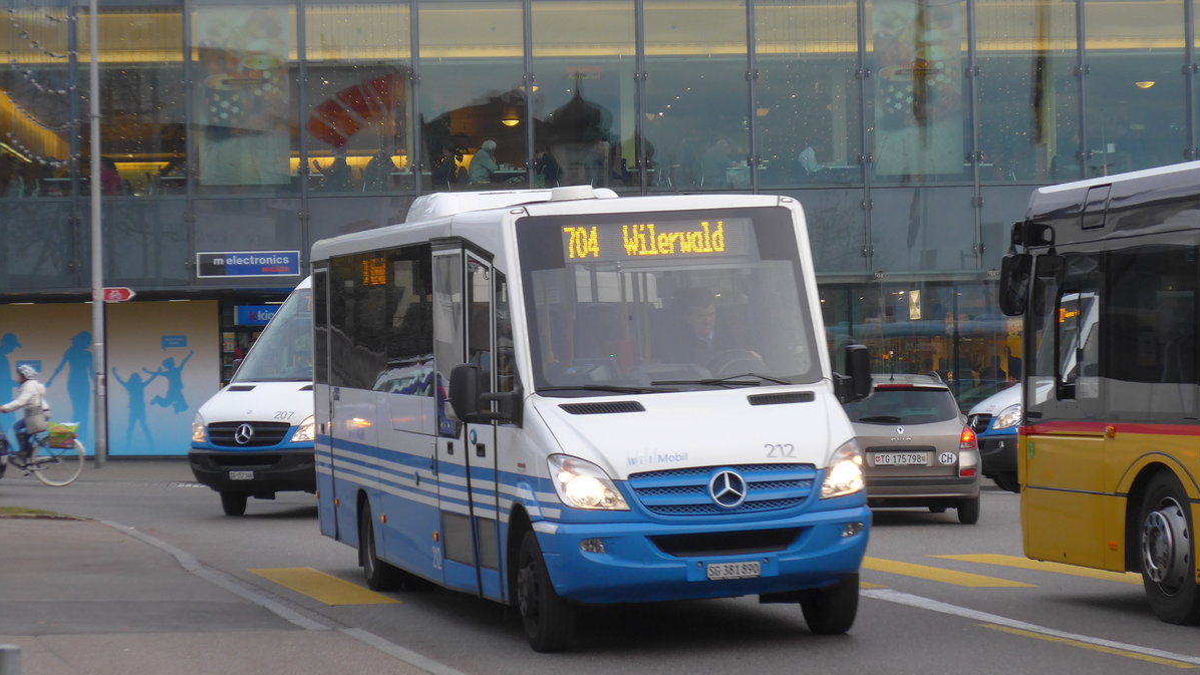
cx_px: 601
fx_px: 3373
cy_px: 307
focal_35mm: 106
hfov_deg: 20.2
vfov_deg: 11.4
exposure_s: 1/80
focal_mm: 19.2
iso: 200
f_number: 4.7
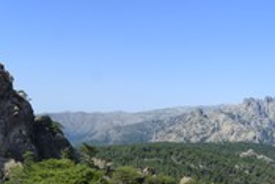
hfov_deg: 53.1
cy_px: 135
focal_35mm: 36
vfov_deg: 36.2
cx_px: 140
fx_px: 275
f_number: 11
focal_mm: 15
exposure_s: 1/250
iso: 200
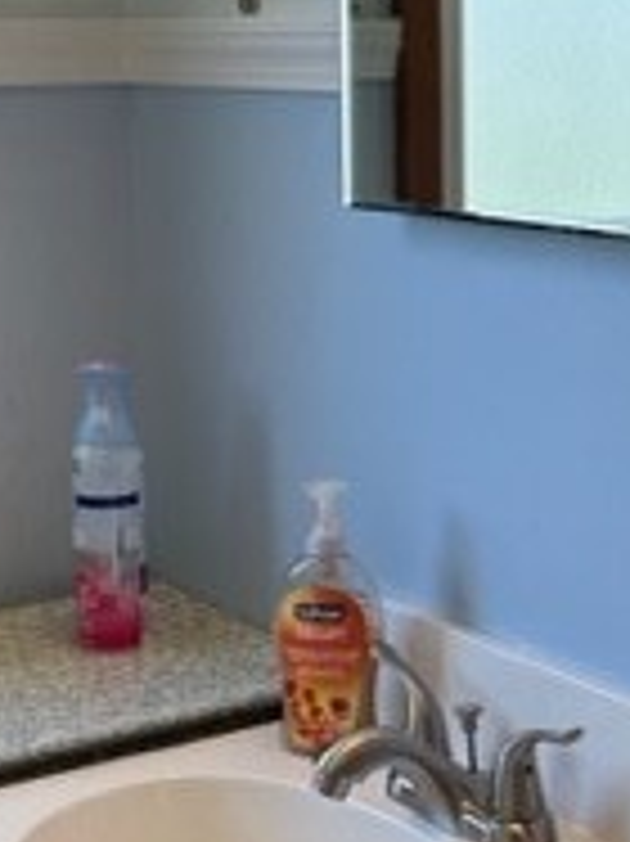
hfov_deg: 17.9
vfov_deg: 23.8
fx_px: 1992
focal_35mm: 82
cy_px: 369
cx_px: 432
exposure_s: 1/163
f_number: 1.78
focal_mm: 6.86
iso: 80
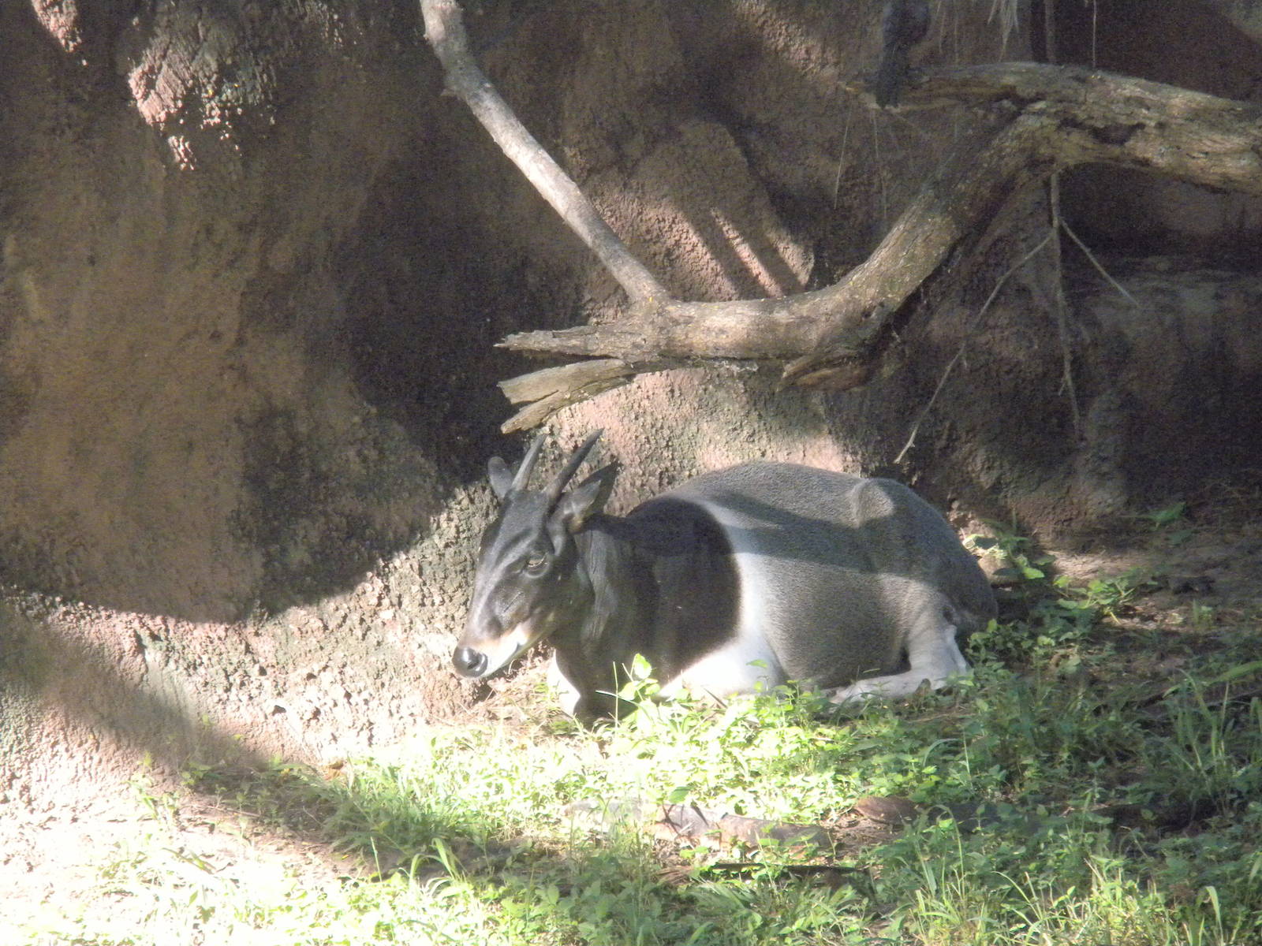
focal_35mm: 260
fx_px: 9479
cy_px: 473
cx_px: 631
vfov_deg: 5.7
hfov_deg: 7.6
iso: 565
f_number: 5.3
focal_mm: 46.2
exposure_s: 1/296
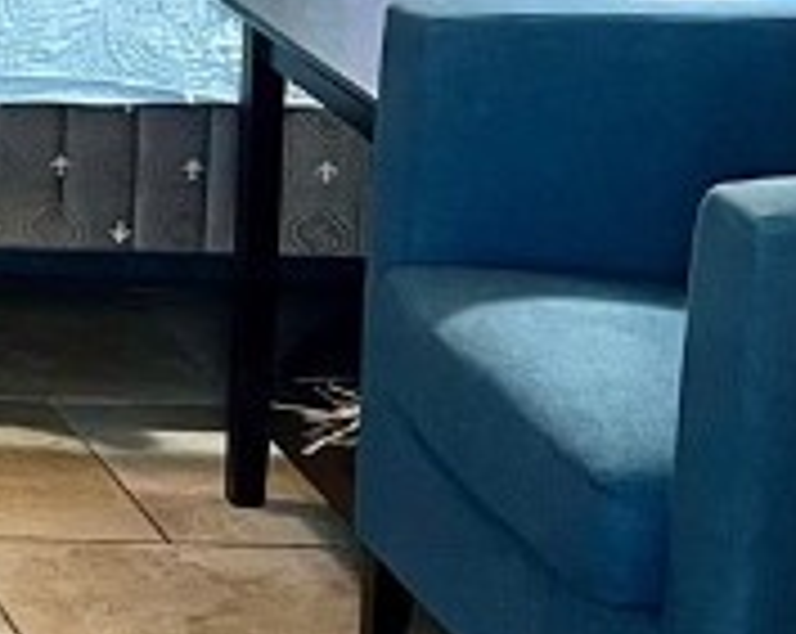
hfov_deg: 11.0
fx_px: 3457
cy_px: -405
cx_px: -1120
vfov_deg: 10.0
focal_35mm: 147
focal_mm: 5.7
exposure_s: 1/60
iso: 160
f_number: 1.5
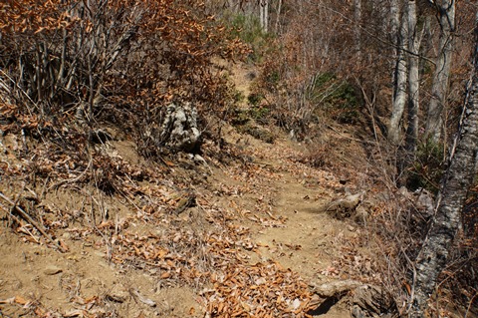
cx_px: 239
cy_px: 159
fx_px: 474
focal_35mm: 36
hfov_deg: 53.6
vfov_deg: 37.1
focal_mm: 23.8
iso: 100
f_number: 10
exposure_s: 1/125
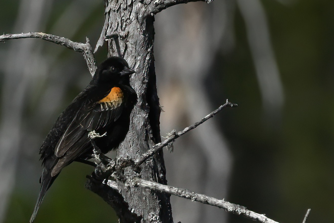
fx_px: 4639
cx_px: 167
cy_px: 112
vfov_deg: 2.7
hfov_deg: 4.1
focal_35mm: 500
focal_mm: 500
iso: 800
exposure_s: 1/3200
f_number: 9
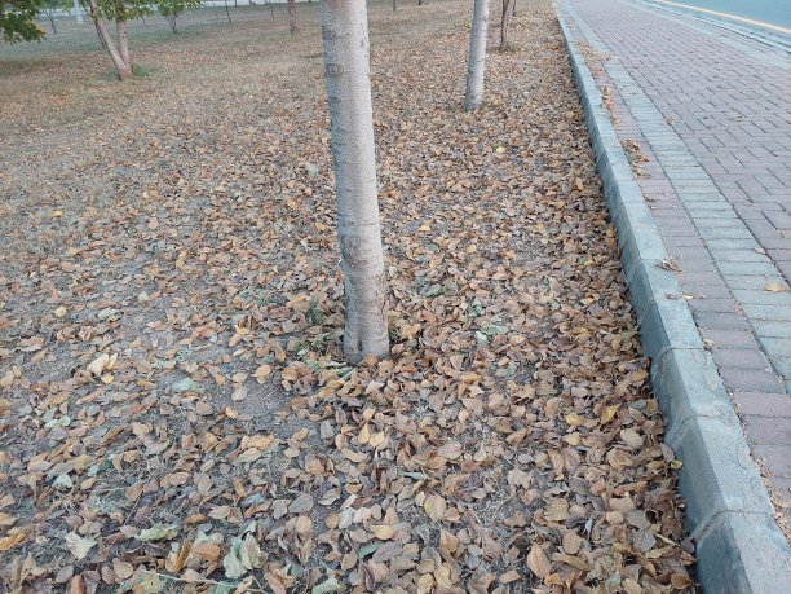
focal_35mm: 24
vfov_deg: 56.8
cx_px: 396
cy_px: 297
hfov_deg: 71.6
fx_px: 548
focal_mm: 5.23
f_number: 1.8
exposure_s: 1/100
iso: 200
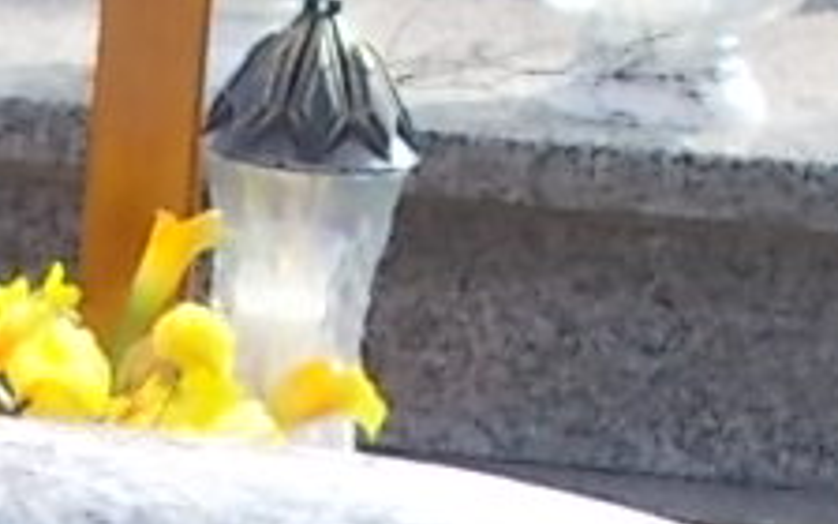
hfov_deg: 10.5
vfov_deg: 6.3
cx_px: -64
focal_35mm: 197
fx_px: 4499
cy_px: 1314
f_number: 3.2
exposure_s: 1/200
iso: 80
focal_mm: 4.6
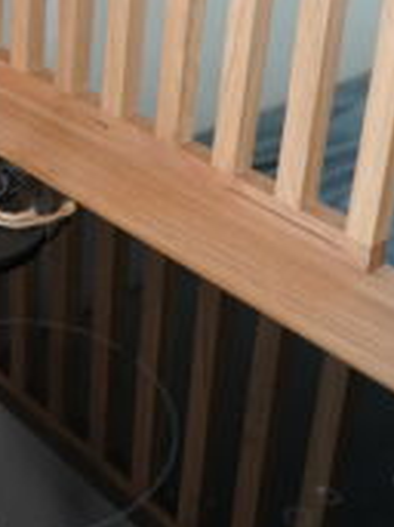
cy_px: 71
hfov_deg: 19.9
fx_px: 1079
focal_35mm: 71
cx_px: -22
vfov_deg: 26.6
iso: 3200
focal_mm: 28
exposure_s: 1/160
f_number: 4
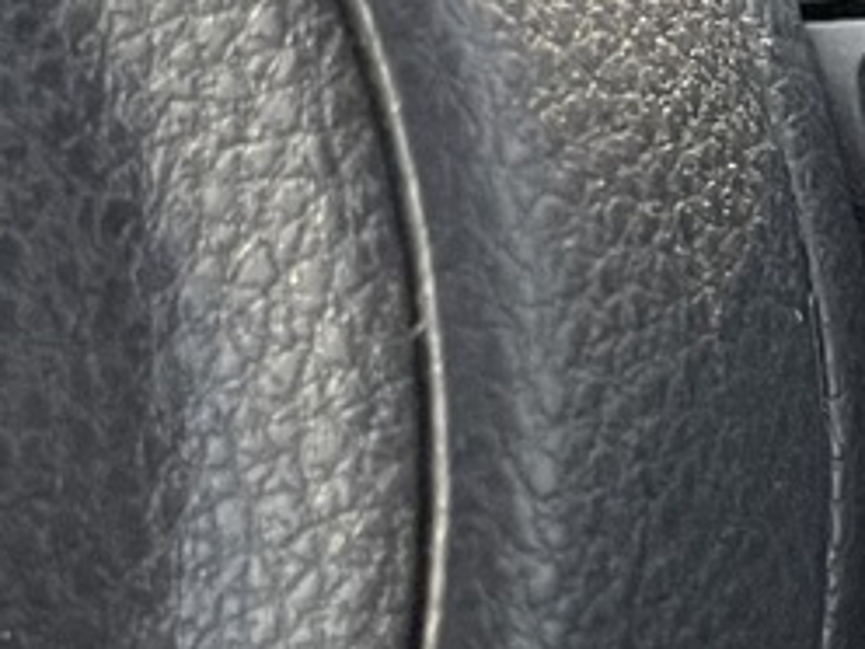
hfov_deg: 12.4
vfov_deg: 9.8
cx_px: 1294
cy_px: 485
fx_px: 3773
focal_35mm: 151
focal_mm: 4.2
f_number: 1.6
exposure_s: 1/25
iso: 640
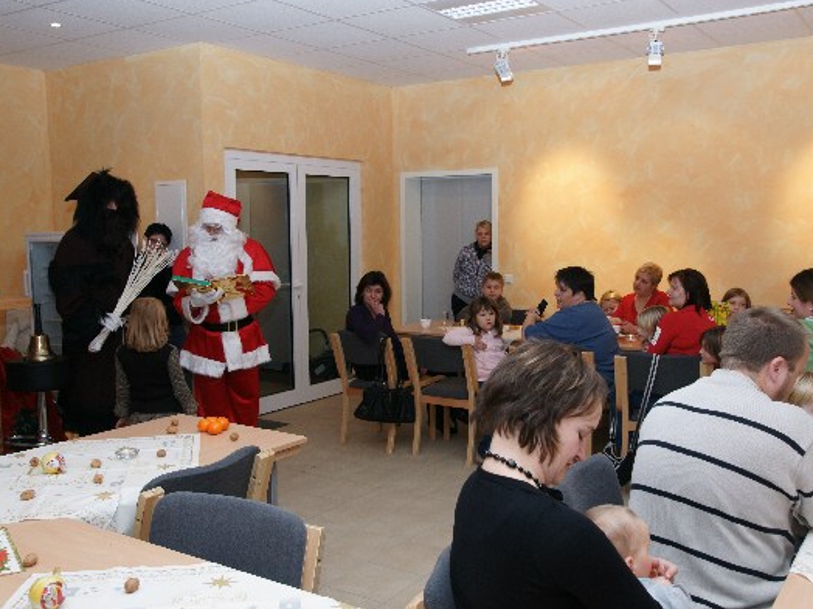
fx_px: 775
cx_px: 424
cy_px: 301
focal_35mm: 33
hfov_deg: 55.3
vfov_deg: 42.9
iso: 800
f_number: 5.6
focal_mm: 20
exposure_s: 1/60
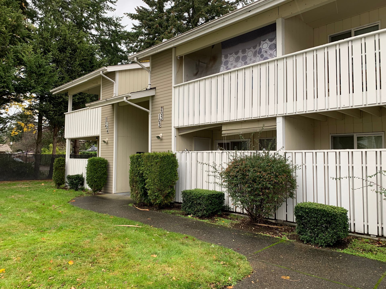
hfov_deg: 67.3
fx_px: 290
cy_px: 144
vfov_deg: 53.1
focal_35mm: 26
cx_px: 193
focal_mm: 4.25
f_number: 1.8
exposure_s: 1/122
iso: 40
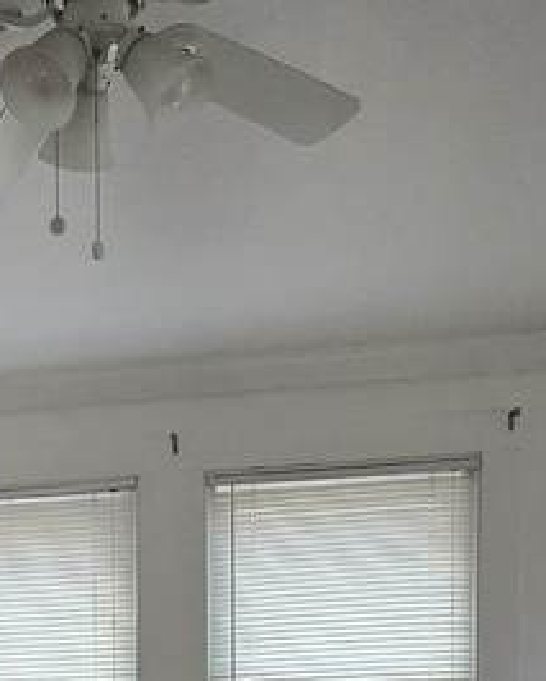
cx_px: -23
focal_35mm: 61
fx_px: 1231
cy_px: 860
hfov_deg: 23.7
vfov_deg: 26.7
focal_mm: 2.2
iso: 640
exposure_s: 1/60
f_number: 2.2
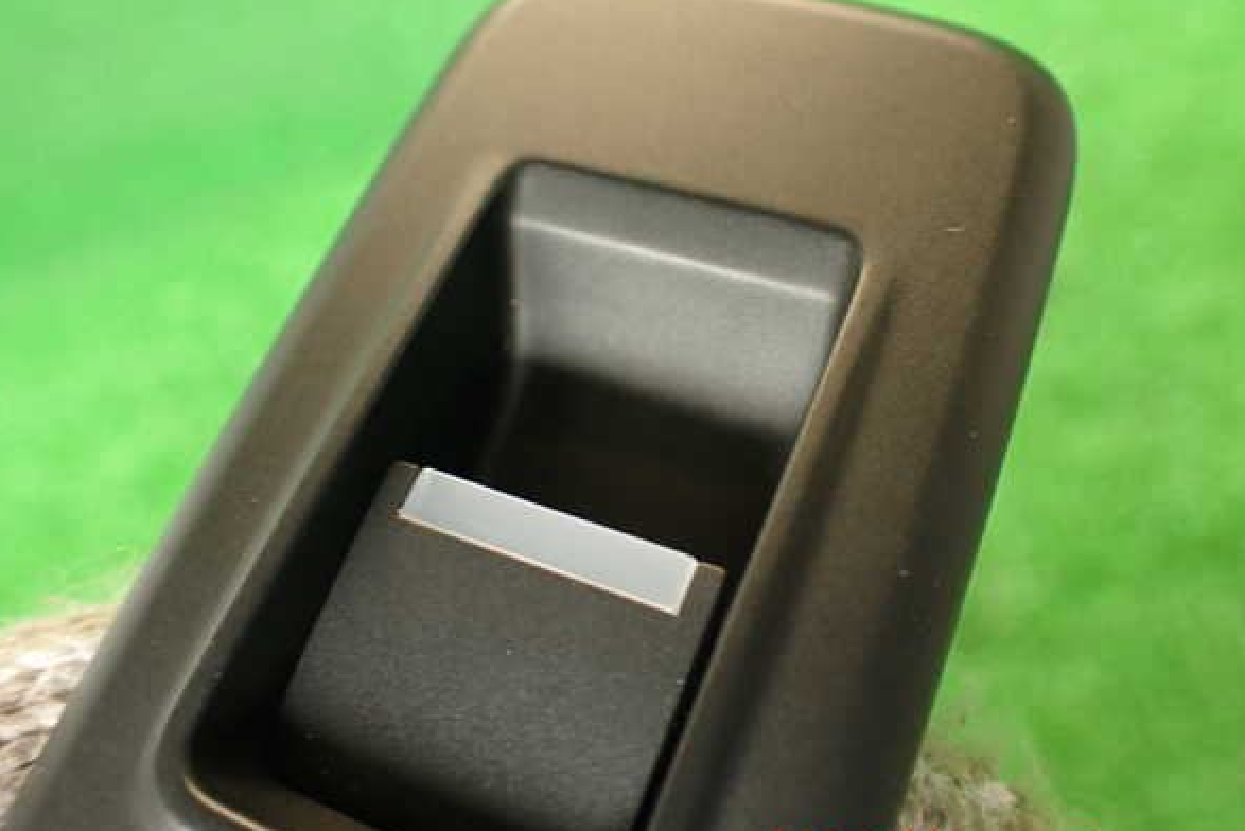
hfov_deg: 55.8
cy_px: 403
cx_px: 617
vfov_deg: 38.9
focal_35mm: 34
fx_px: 1176
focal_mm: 5.79
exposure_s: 1/30
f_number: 2.4
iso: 250
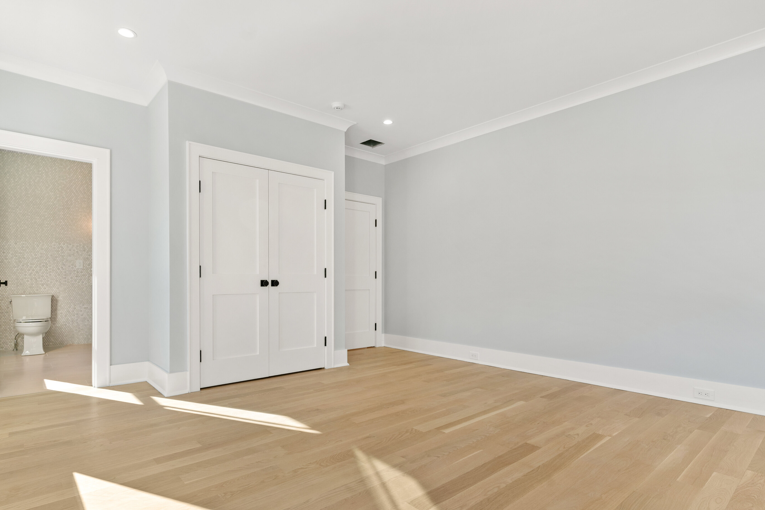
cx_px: 379
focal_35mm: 19
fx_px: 404
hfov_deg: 86.9
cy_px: 274
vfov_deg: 64.5
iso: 320
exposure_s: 1/20
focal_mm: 17
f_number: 8
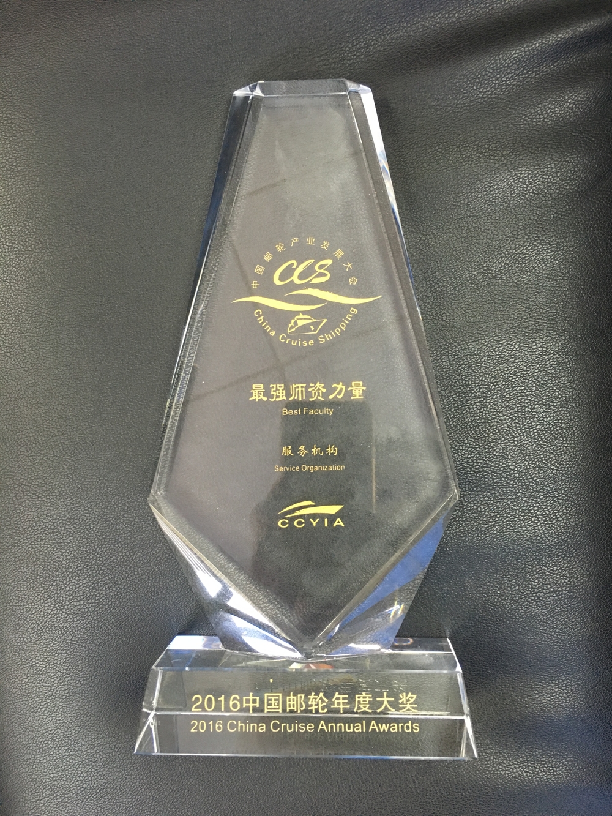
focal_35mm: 29
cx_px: 306
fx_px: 684
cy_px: 408
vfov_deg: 61.7
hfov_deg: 48.2
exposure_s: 1/33
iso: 250
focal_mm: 4.15
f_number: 2.2
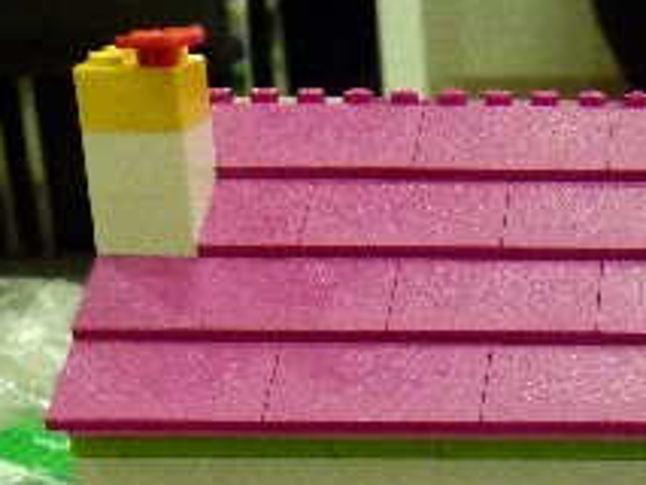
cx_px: 892
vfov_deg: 14.1
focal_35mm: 99
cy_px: 694
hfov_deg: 18.2
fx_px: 1849
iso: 400
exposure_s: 1/40
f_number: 3
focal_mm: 5.9
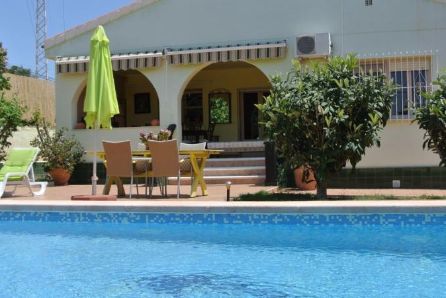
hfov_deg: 46.8
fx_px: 508
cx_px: 289
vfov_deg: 32.7
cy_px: 156
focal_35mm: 41
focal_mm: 10
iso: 100
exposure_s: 1/800
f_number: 5
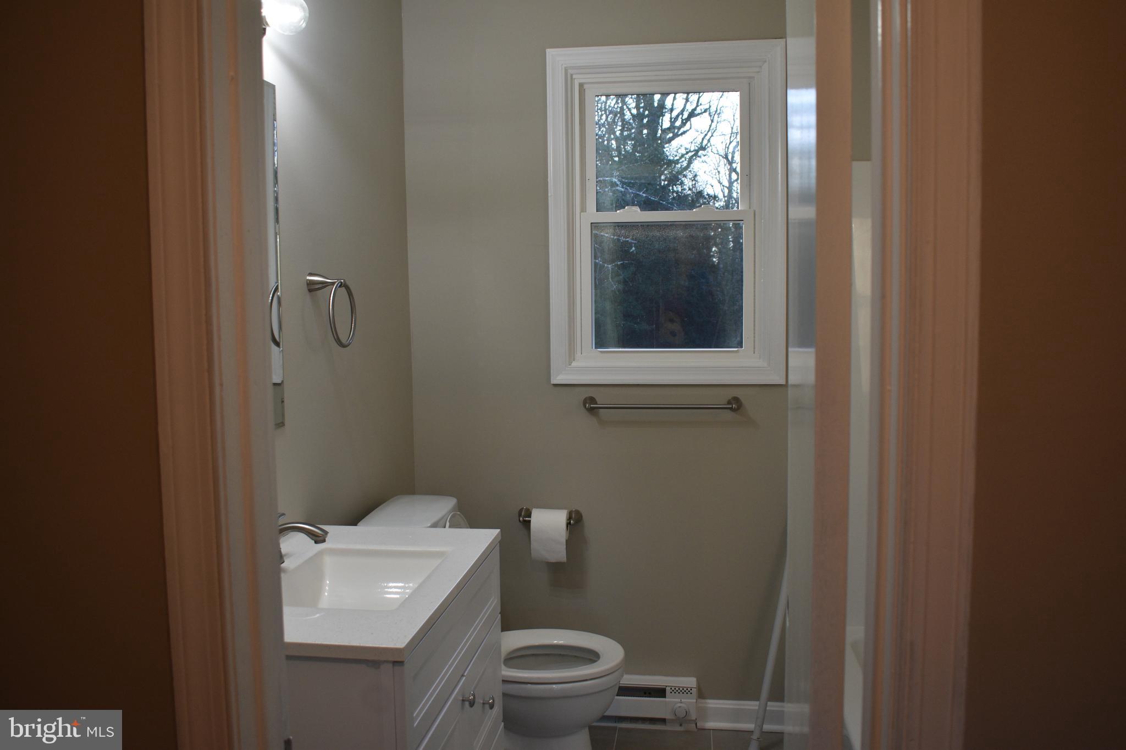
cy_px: 375
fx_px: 938
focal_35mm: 30
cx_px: 563
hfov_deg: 61.9
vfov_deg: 43.6
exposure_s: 1/100
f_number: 5
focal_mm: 20
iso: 400
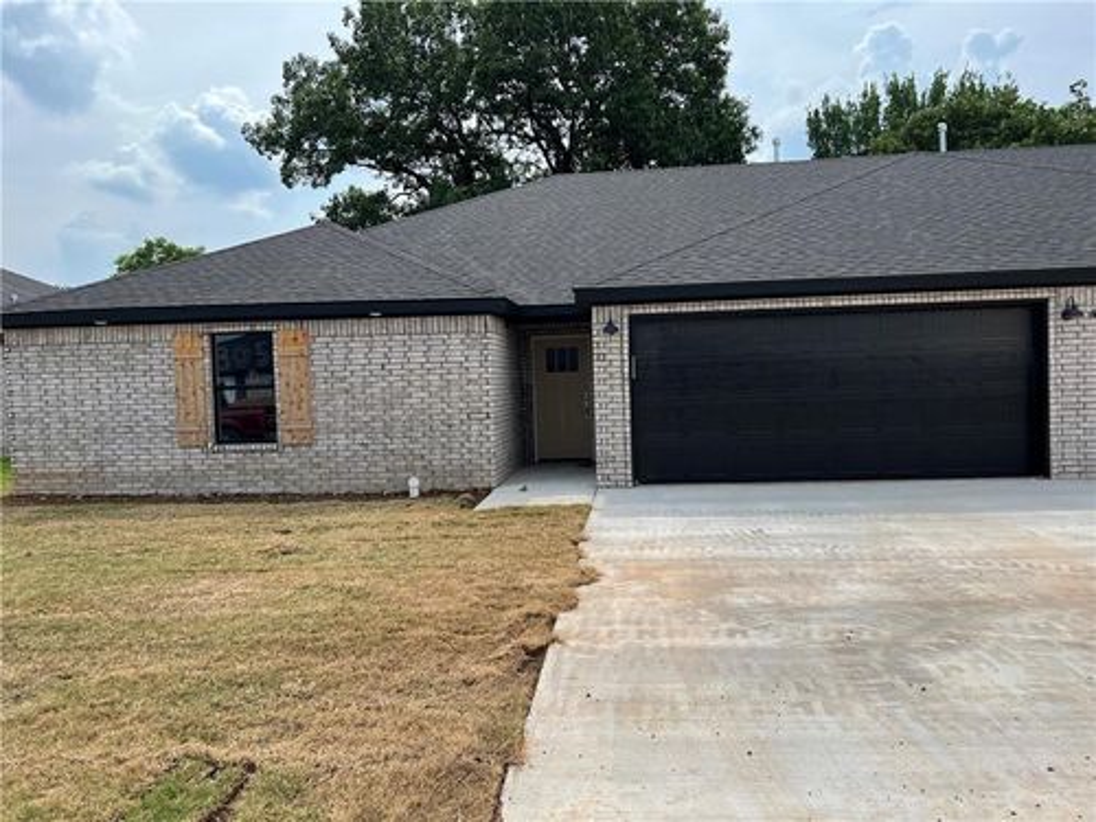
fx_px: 823
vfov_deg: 53.1
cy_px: 411
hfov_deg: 67.3
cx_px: 548
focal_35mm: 26
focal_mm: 5.7
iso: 50
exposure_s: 1/3704
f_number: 1.5
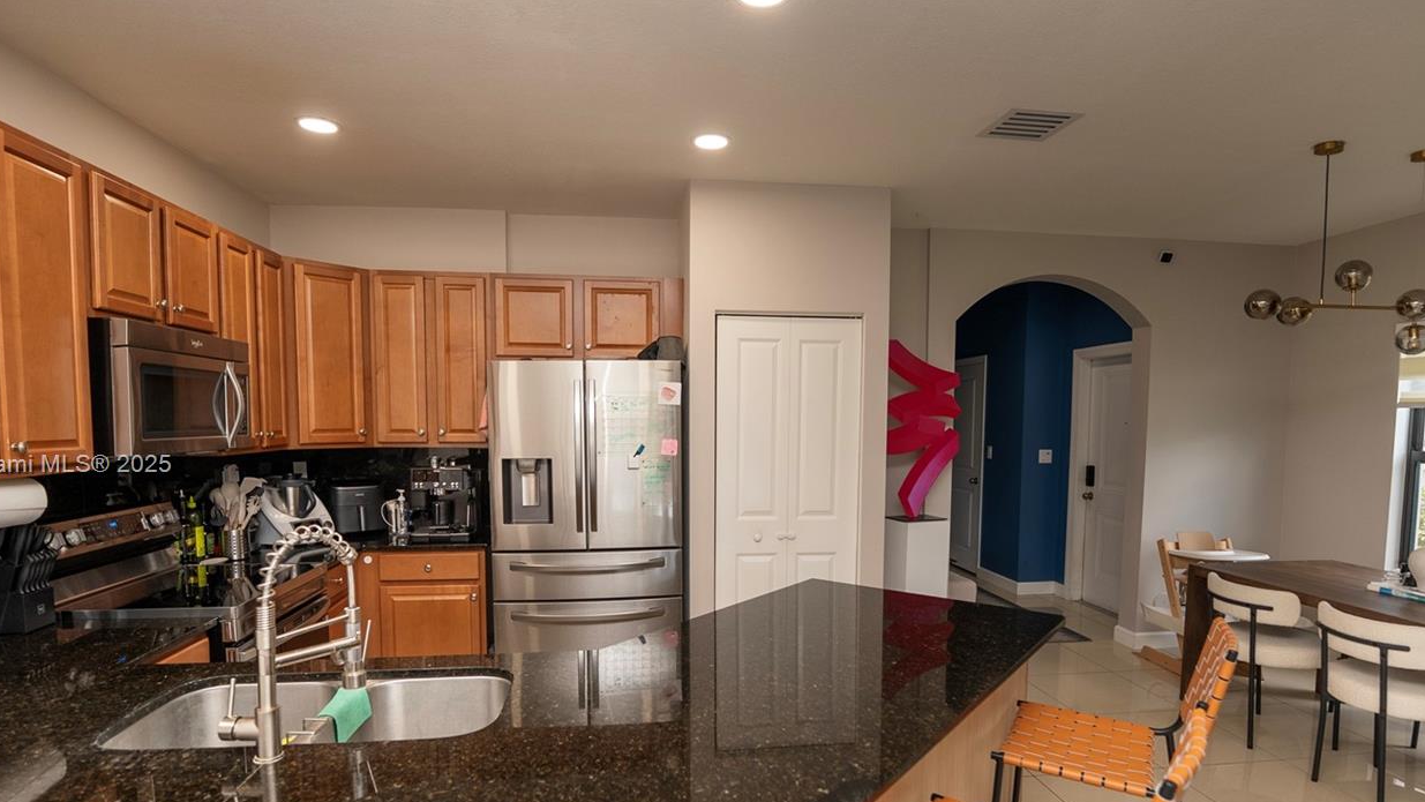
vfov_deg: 58.1
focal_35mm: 19
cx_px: 726
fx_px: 718
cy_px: 466
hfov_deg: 89.5
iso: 320
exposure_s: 1/250
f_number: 2.8
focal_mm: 14
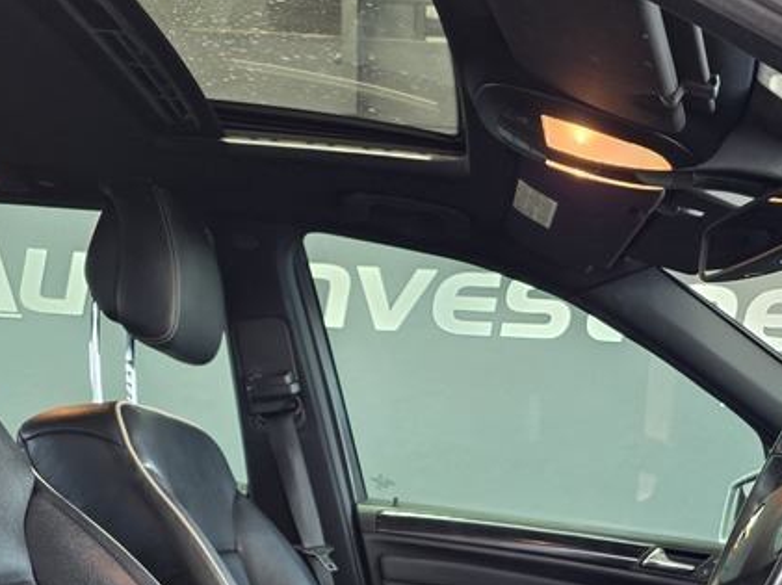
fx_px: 1264
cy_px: 652
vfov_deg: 24.3
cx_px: 633
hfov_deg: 33.3
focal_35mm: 56
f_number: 1.7
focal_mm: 6.25
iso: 200
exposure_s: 1/100
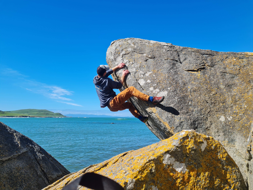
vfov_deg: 53.1
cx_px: 126
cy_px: 95
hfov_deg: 67.3
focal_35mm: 26
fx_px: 190
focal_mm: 5.4
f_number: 1.8
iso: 50
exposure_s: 1/2232
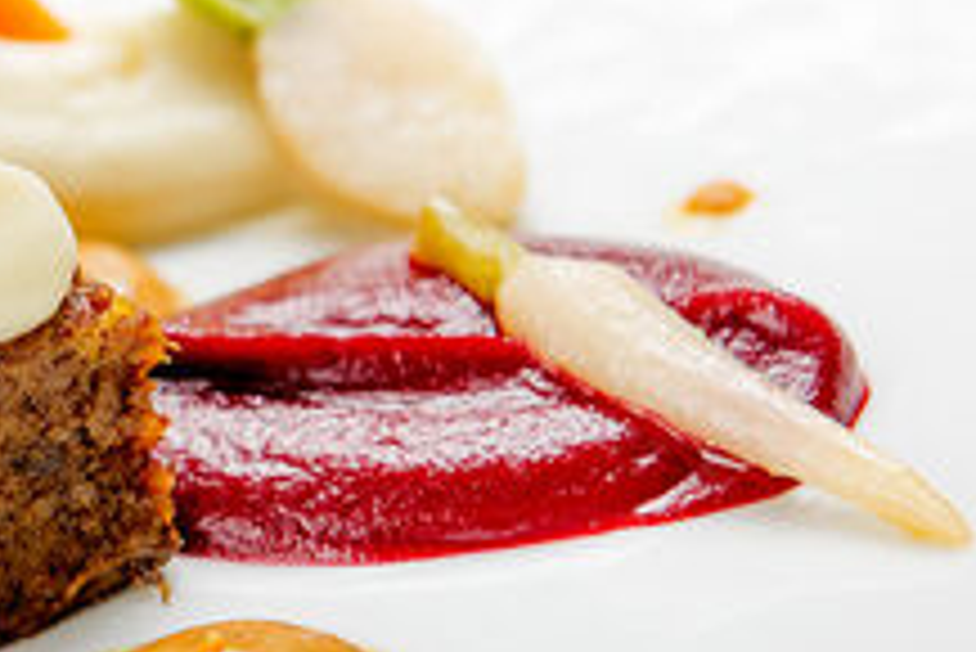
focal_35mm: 213
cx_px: -121
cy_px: 335
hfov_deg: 9.5
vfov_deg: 6.5
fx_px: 5778
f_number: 4.5
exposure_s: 1/250
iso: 200
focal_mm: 70
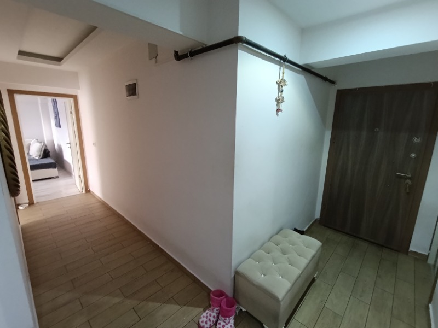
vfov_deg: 78.1
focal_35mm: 16
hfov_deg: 94.5
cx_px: 219
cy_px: 164
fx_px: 202
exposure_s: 1/25
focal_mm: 1.65
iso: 800
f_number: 2.2
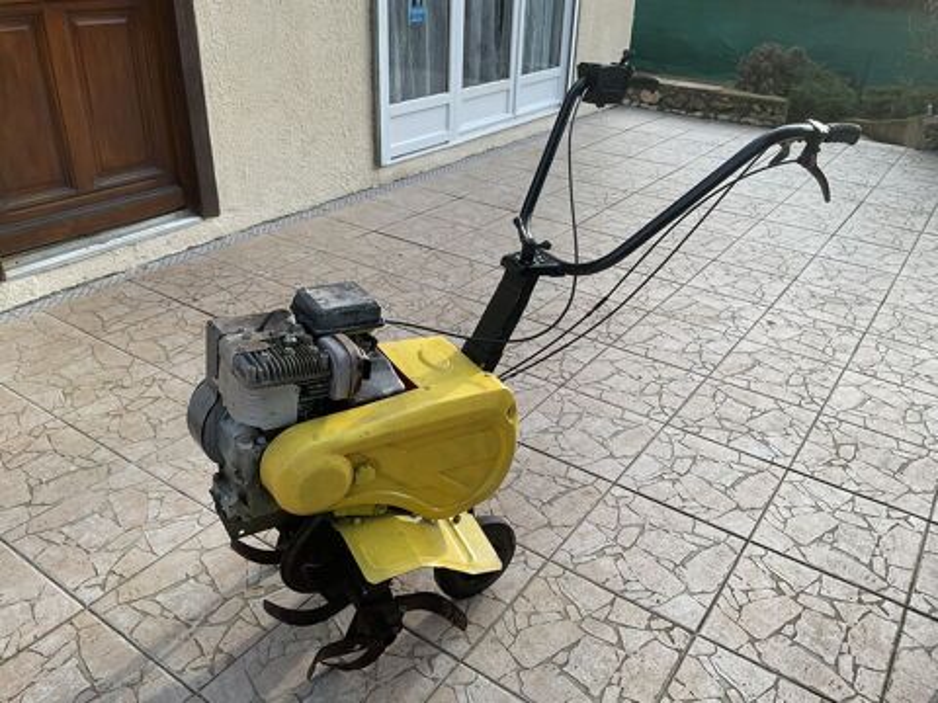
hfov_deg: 61.7
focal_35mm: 29
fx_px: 786
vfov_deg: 48.2
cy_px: 352
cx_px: 469
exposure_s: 1/351
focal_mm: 3
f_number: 1.8
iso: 16
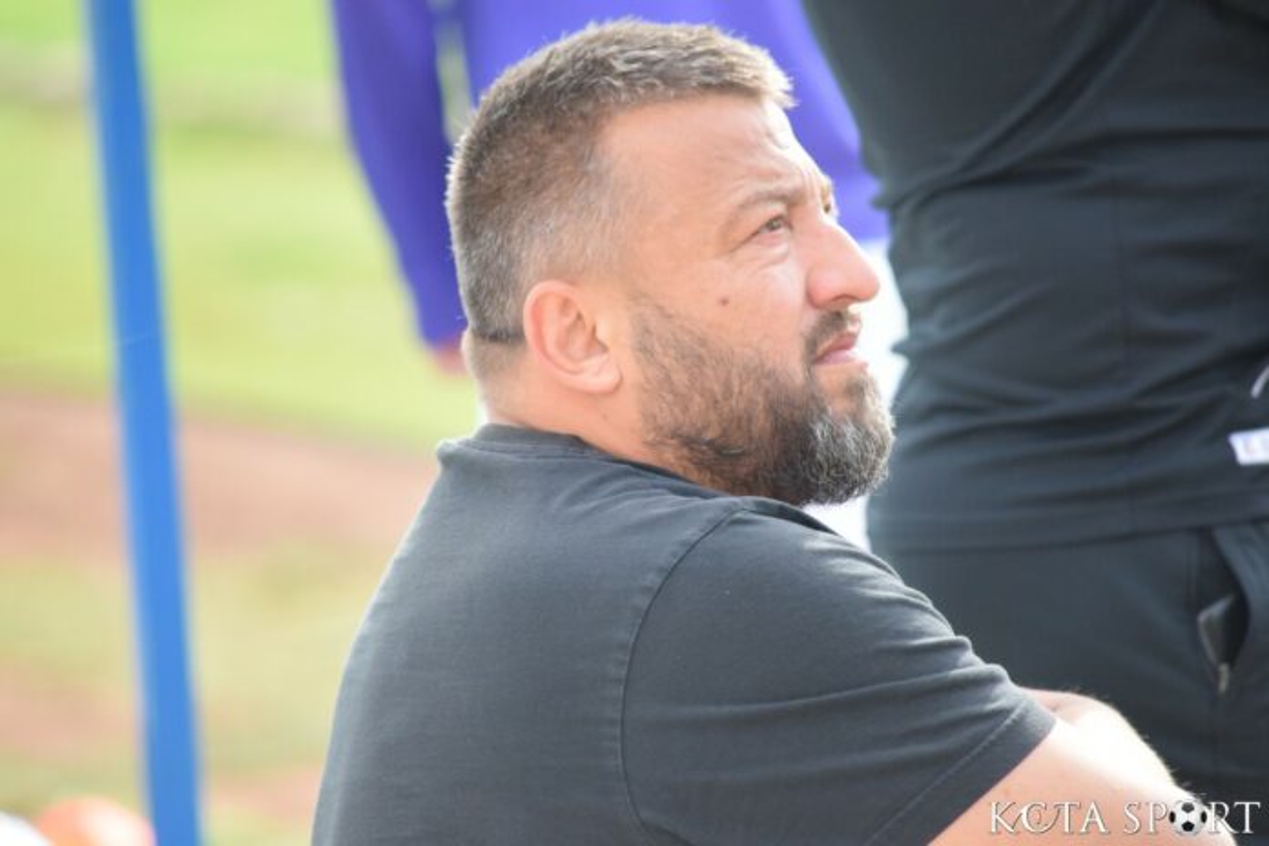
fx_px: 14804
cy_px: 423
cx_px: 634
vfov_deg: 3.3
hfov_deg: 4.9
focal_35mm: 420
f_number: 5.6
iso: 1600
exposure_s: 1/800
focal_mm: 280
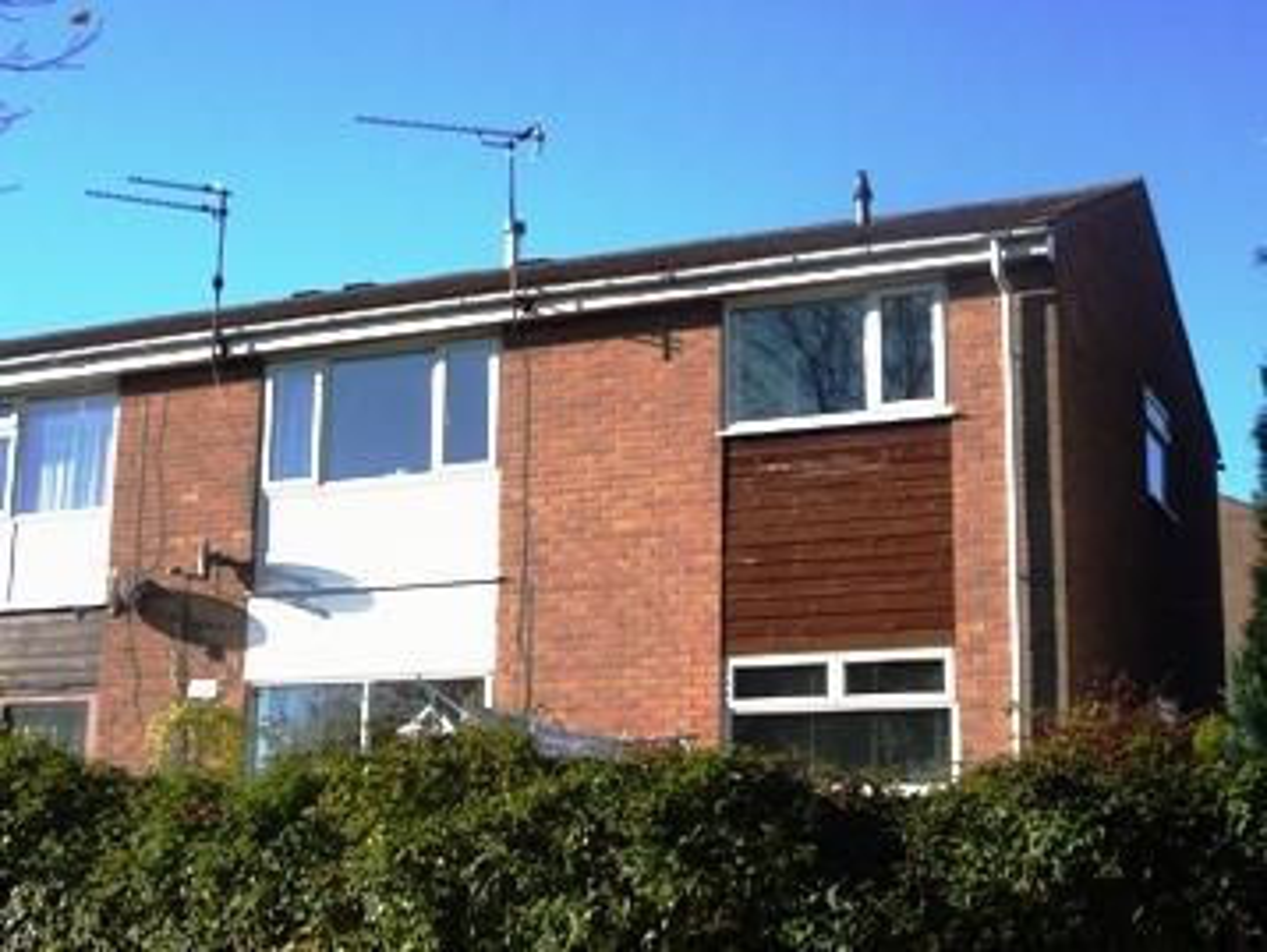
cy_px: 476
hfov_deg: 36.1
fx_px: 1941
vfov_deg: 27.6
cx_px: 634
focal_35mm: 53
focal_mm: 6.5
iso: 100
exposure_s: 1/400
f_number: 5
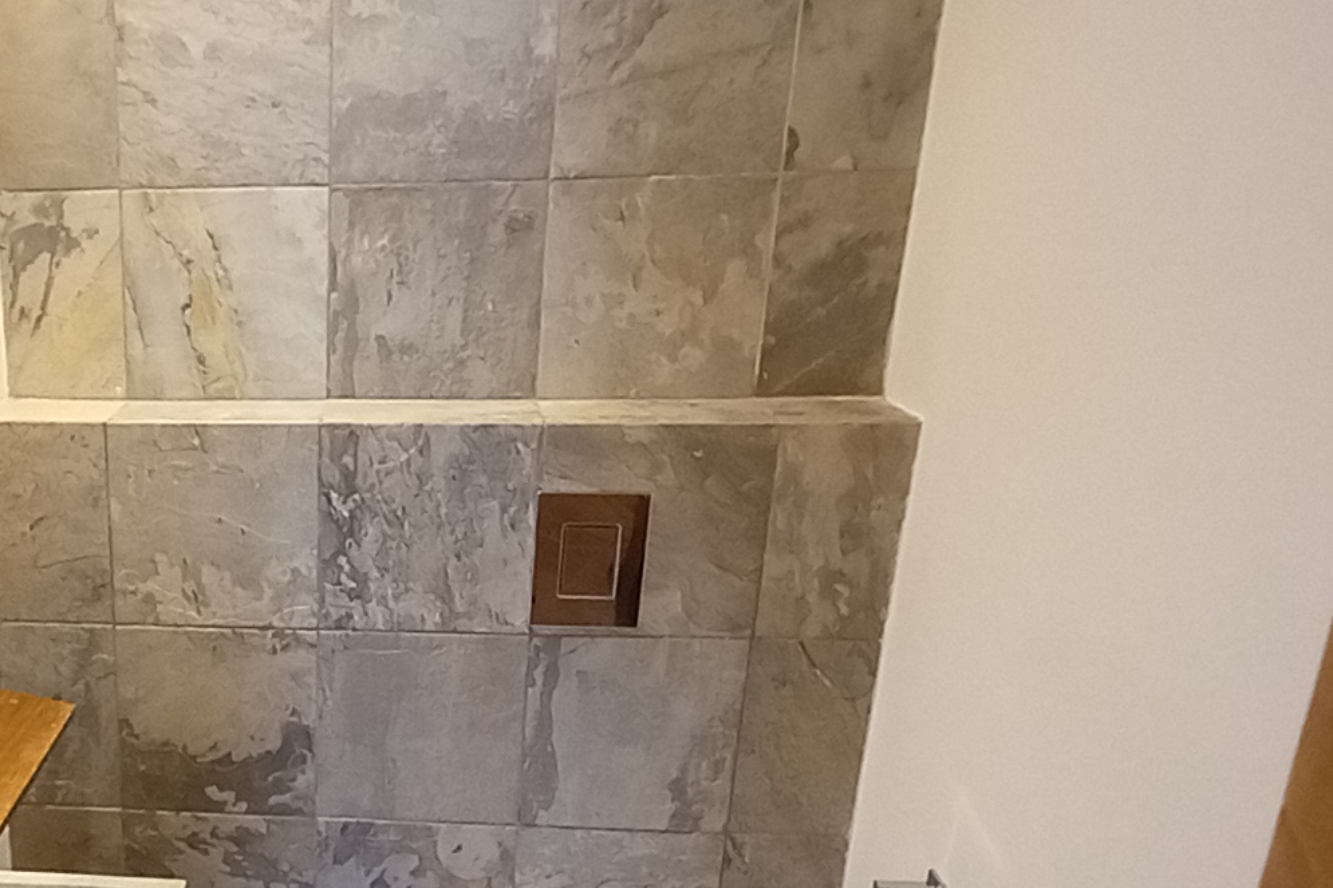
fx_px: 1296
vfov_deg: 36.5
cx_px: 196
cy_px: 711
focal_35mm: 35
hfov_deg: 49.9
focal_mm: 1.13
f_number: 2.2
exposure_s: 1/33.3
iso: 200
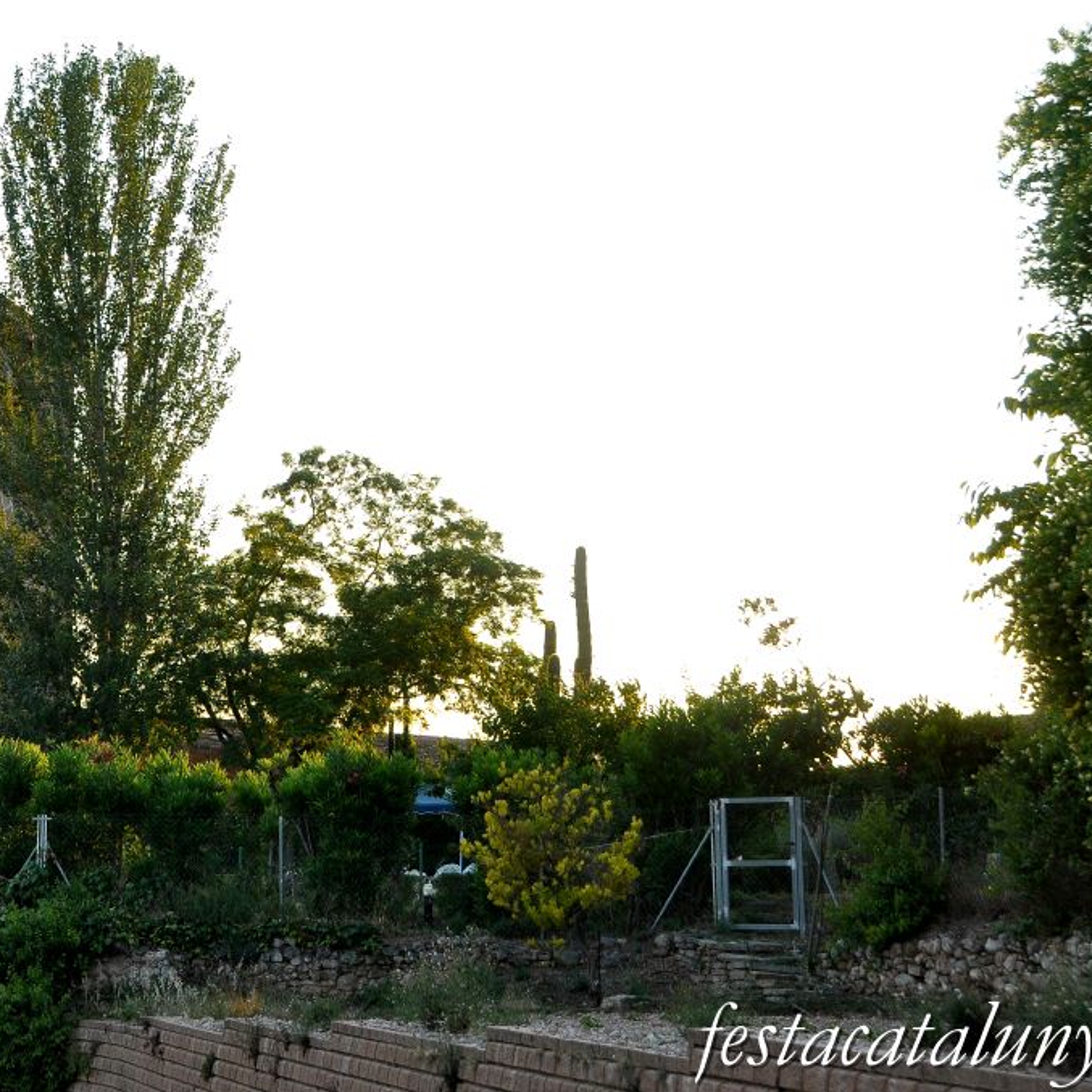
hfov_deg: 22.3
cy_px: 545
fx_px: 2748
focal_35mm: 77
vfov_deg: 22.5
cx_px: 331
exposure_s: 1/200
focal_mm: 40
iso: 500
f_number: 7.1
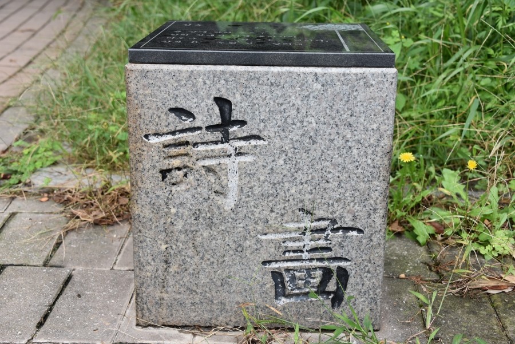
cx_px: 258
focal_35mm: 50
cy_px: 172
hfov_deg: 39.6
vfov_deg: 27.0
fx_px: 716
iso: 400
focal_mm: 50
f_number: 8
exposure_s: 1/250
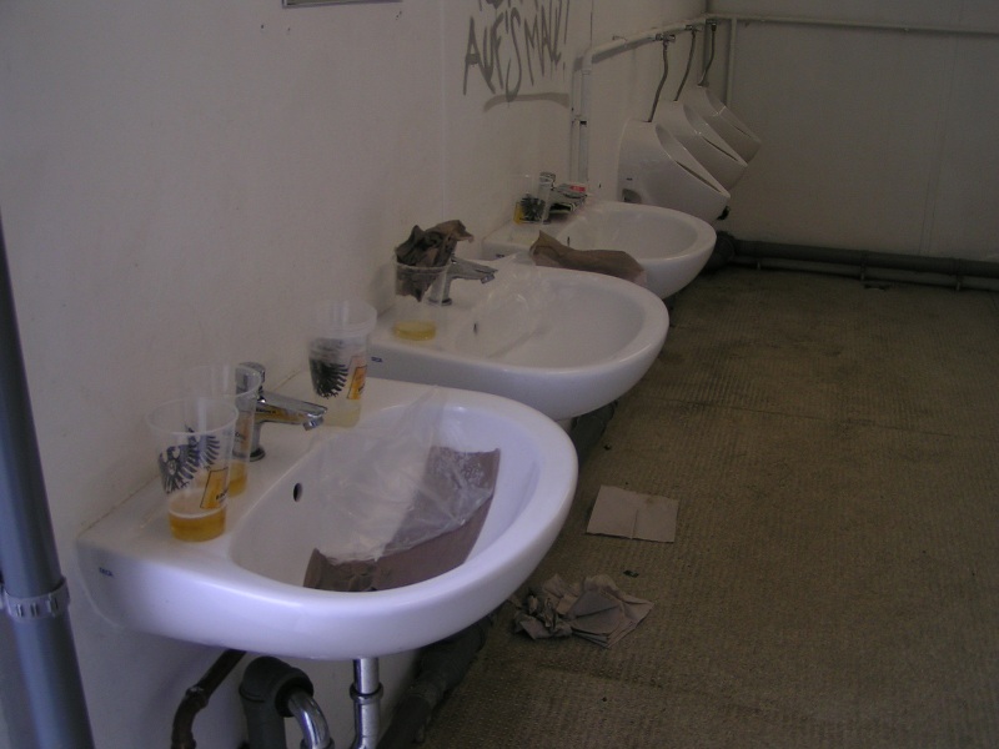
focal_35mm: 38
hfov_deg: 49.0
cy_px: 374
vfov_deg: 37.7
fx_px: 1097
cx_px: 500
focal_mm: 5.8
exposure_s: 1/100
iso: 50
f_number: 2.8
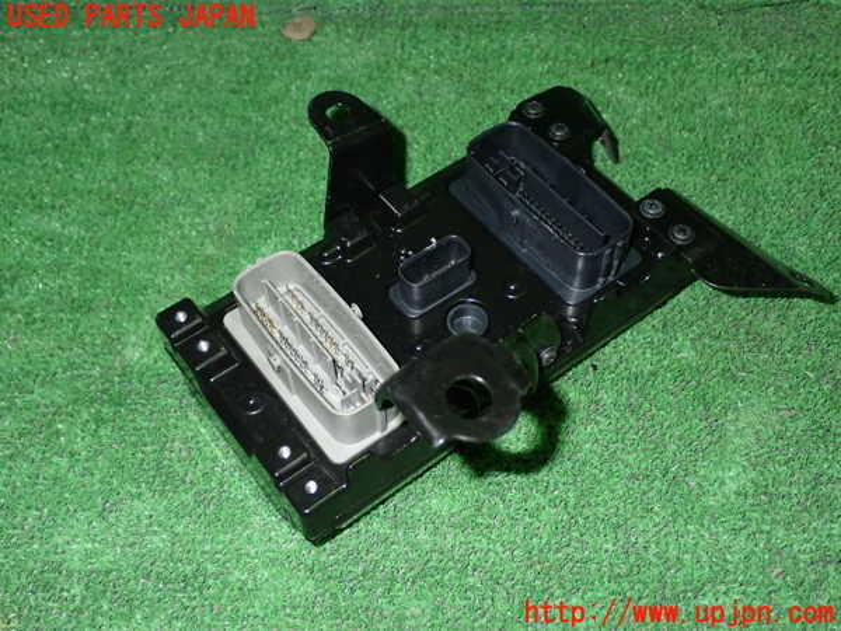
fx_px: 996
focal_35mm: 41
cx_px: 420
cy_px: 316
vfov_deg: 35.1
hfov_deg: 45.8
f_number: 8
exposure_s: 1/40
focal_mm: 7.31
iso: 800
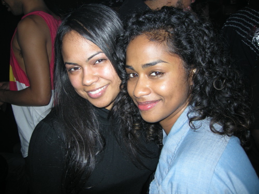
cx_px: 130
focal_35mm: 36
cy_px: 97
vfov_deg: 39.7
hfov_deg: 51.4
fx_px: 269
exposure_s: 1/60
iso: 64
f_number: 2.7
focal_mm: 7.5
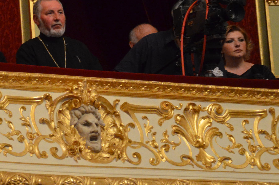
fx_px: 2369
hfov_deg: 6.7
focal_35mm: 306
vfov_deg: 4.5
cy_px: -11
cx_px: -58
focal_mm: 75
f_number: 5.3
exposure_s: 1/50
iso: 2000
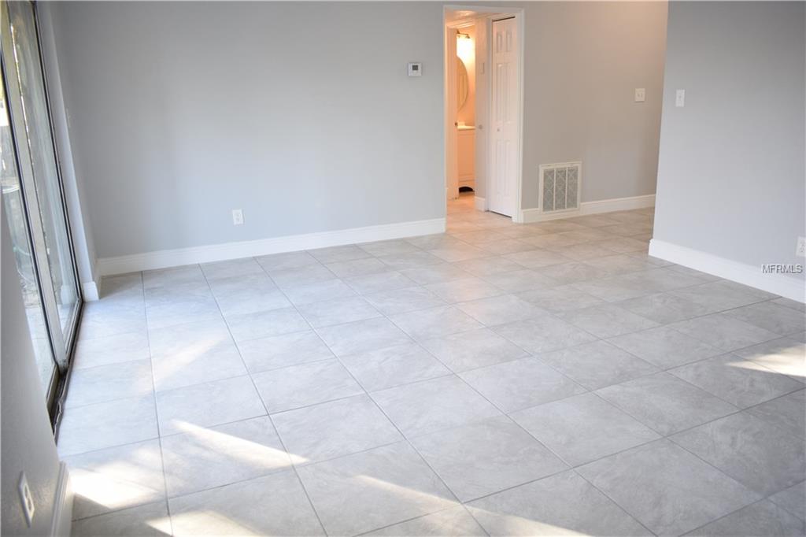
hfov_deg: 67.4
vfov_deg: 47.9
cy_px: 268
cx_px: 403
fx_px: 604
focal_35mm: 27
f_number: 3.5
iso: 400
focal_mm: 18
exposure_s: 1/50
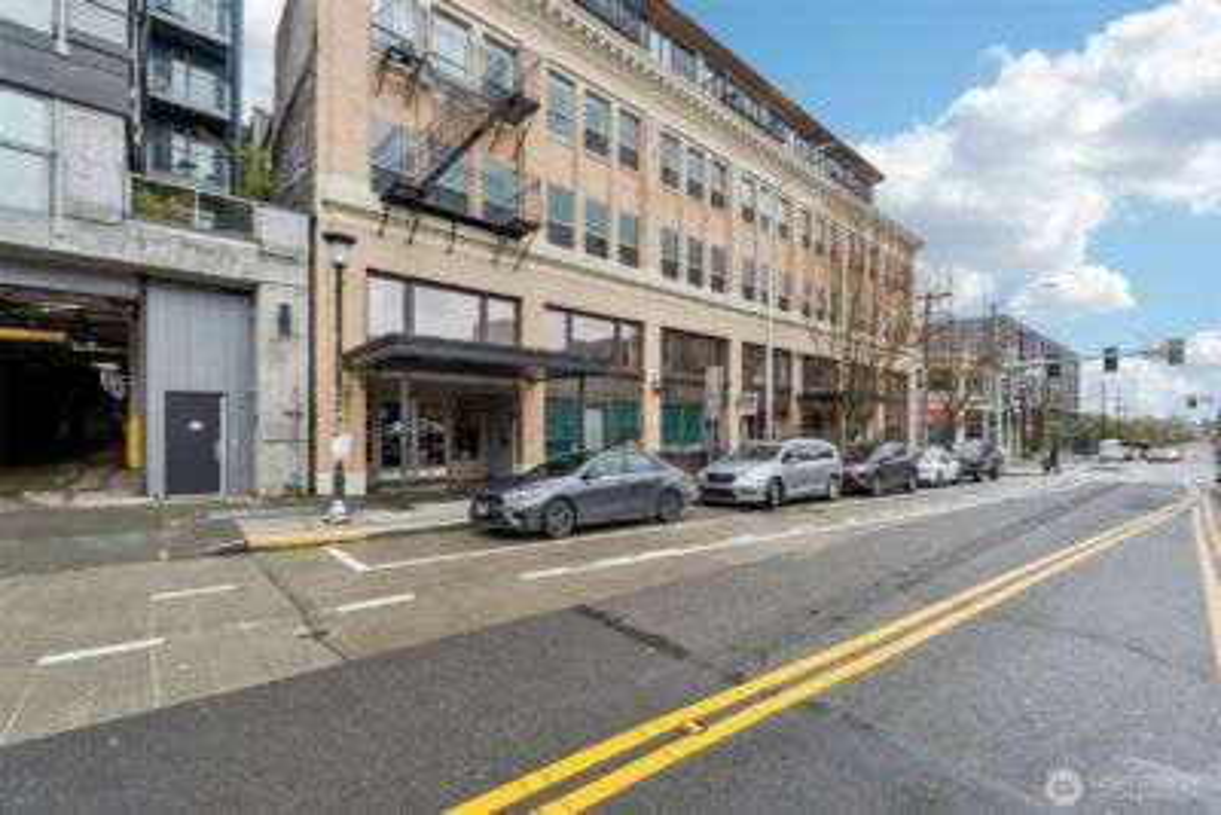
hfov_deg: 100.4
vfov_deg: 77.4
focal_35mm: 15
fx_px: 509
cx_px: 610
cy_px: 408
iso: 250
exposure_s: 1/40
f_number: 9
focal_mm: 10
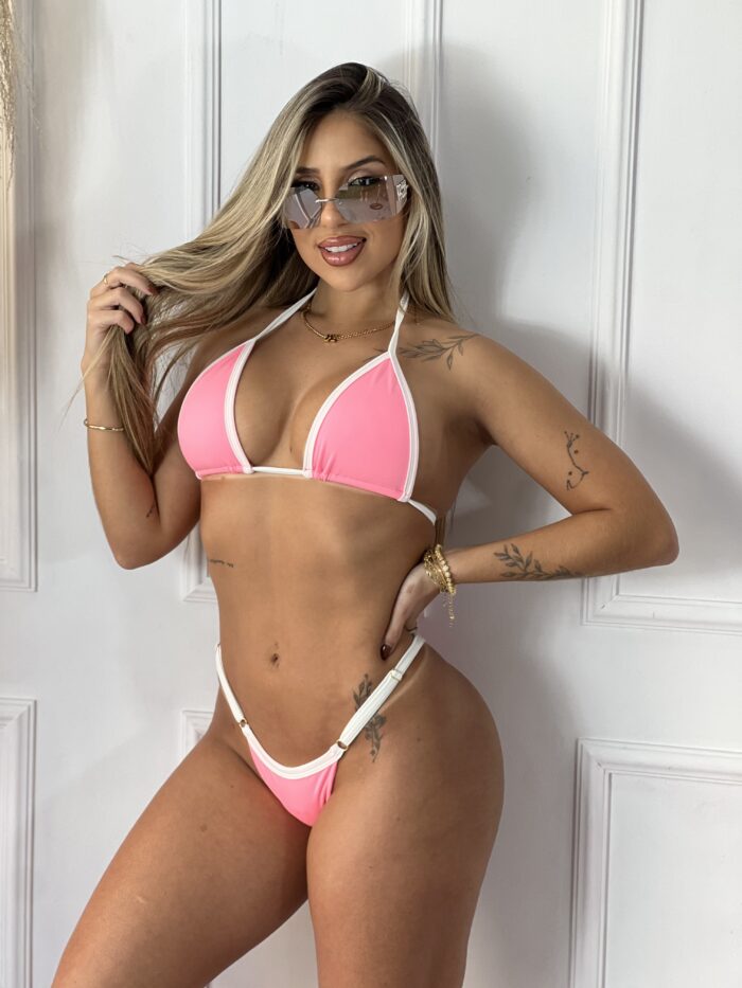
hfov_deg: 19.1
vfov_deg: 25.3
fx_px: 2200
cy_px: 494
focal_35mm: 77
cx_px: 371
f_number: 2.8
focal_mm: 9
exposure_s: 1/120
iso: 80
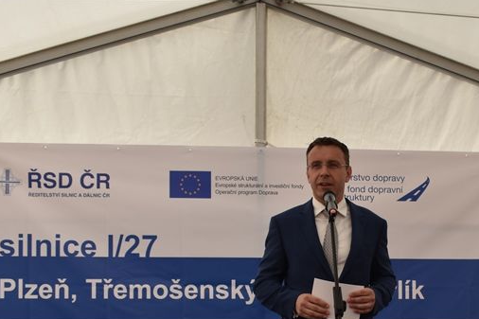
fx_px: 1051
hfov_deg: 25.5
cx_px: 329
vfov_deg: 17.0
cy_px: 300
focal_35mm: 79
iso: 100
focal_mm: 26
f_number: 8
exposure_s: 1/160
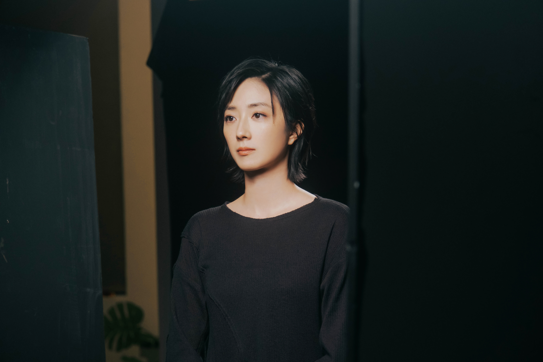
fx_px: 1810
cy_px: 181
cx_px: 272
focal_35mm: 120
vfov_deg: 11.4
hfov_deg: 17.1
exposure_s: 1/125
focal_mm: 80
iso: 1250
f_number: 4
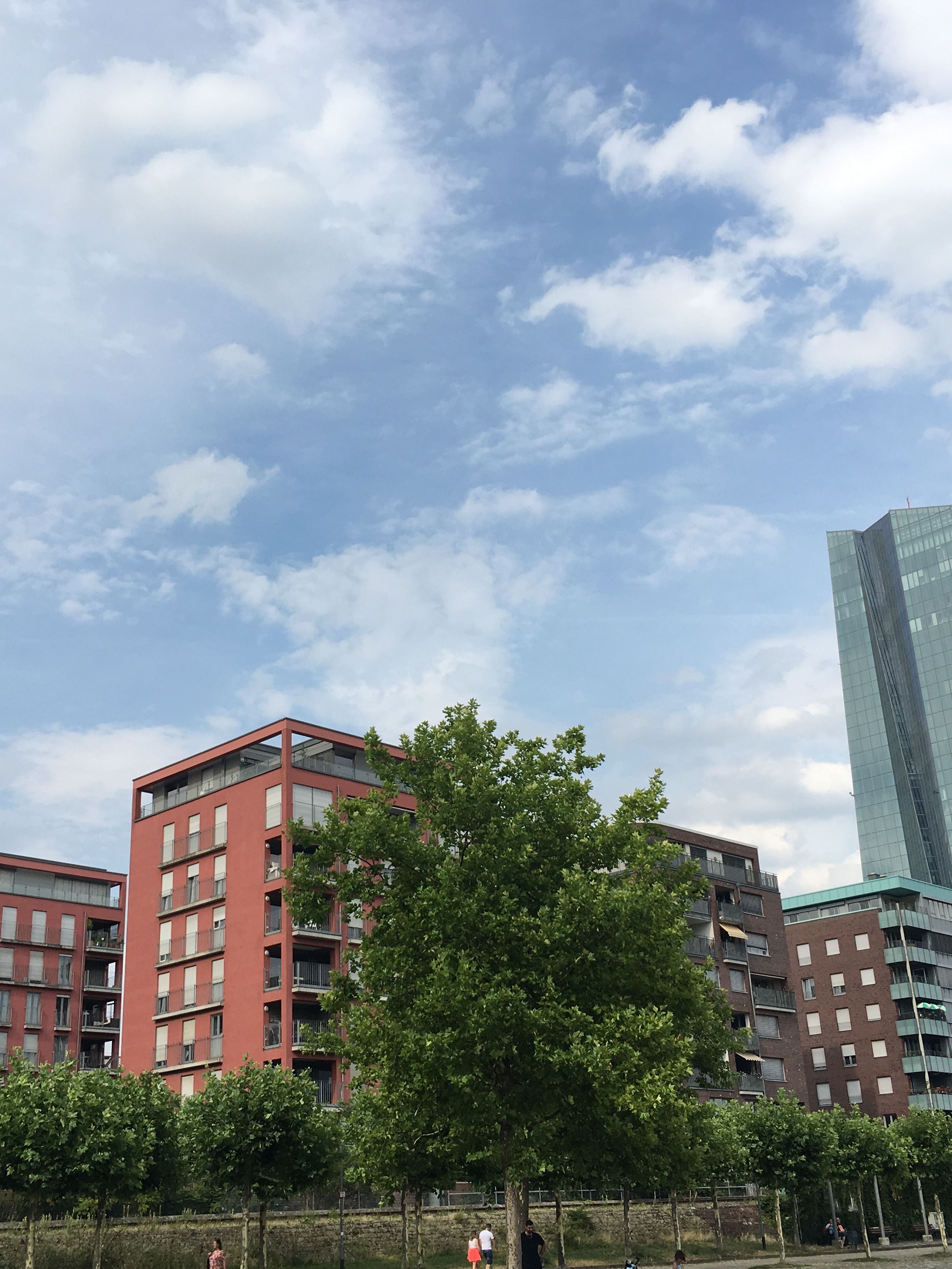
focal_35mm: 39
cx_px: 429
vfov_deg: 47.9
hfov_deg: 36.8
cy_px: 633
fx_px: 1430
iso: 25
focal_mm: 4.15
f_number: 2.2
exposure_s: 1/962
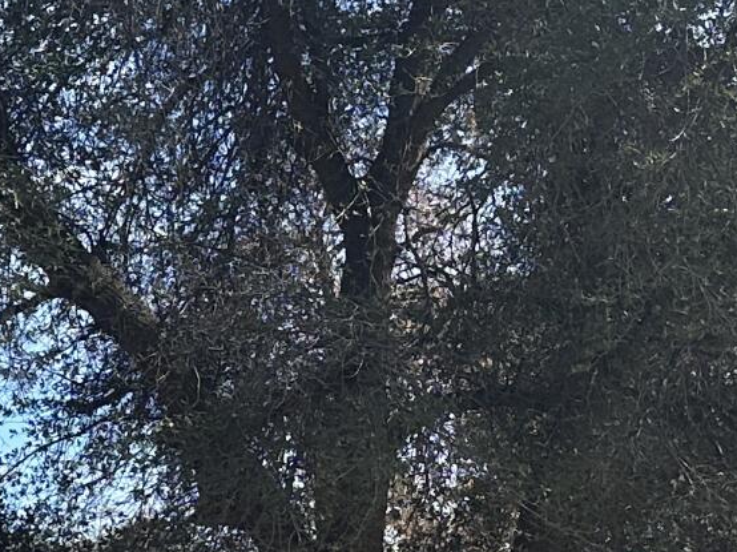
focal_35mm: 130
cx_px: 448
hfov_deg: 15.2
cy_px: 422
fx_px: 2767
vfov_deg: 11.4
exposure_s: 1/2203
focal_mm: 6.86
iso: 80
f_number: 1.78
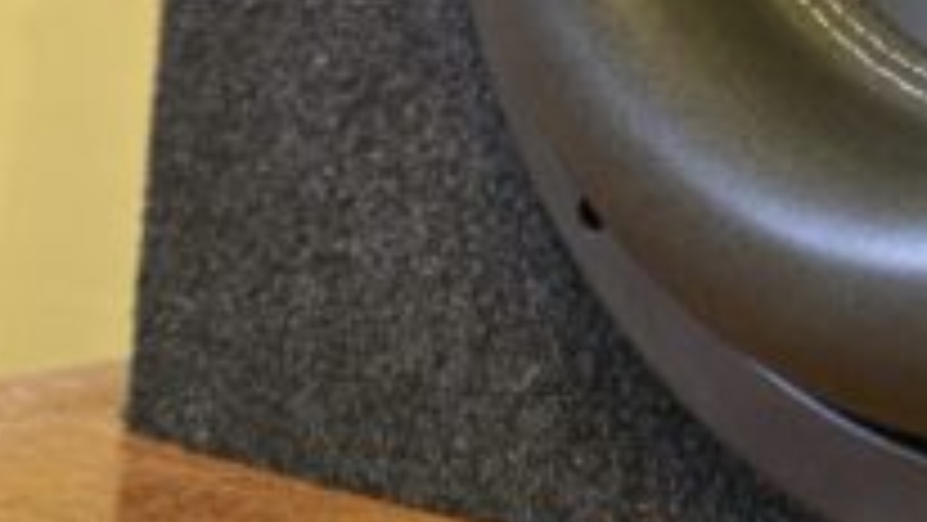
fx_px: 1795
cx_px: 1170
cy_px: -364
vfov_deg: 14.8
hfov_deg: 25.4
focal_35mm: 73
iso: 1000
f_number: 1.7
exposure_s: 1/100
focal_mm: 6.3
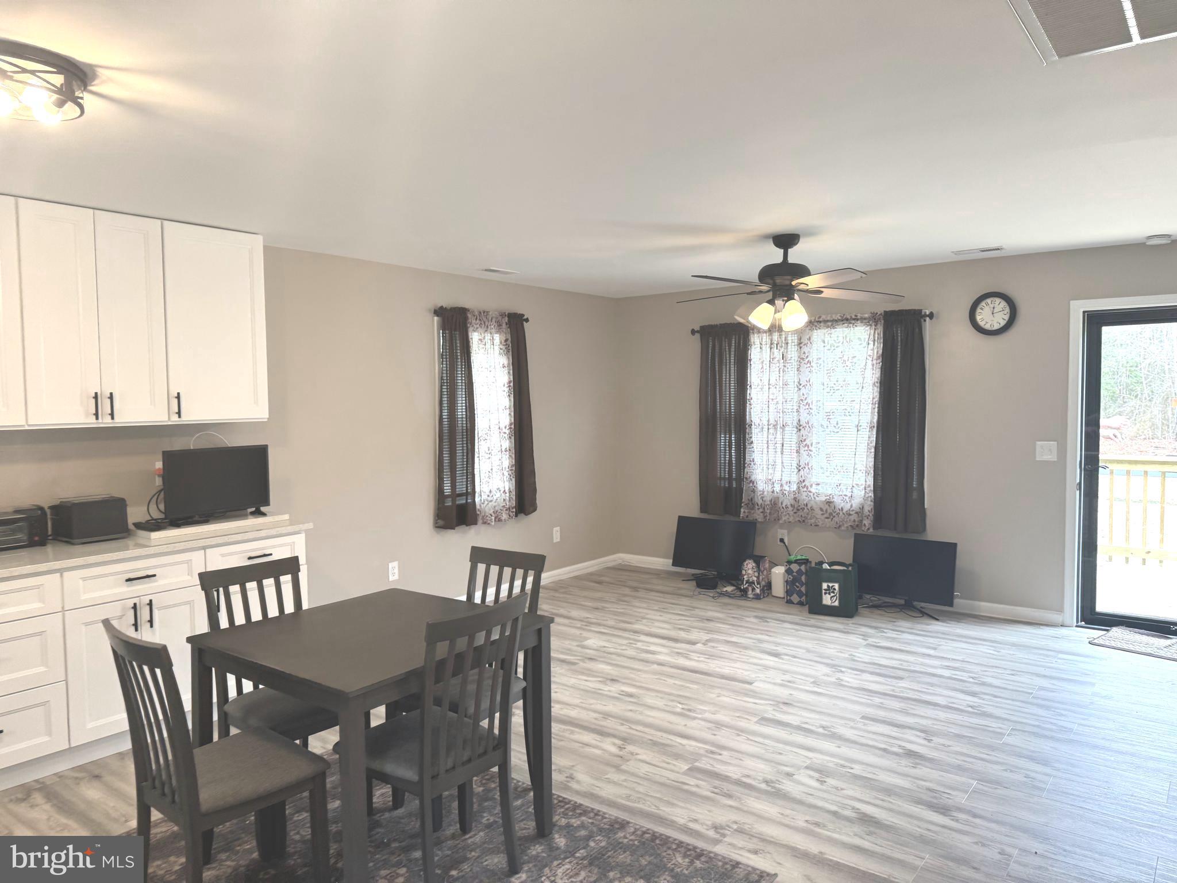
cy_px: 442
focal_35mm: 24
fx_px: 816
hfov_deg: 71.6
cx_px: 588
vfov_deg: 56.8
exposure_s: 1/120
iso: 100
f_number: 1.78
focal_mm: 6.76
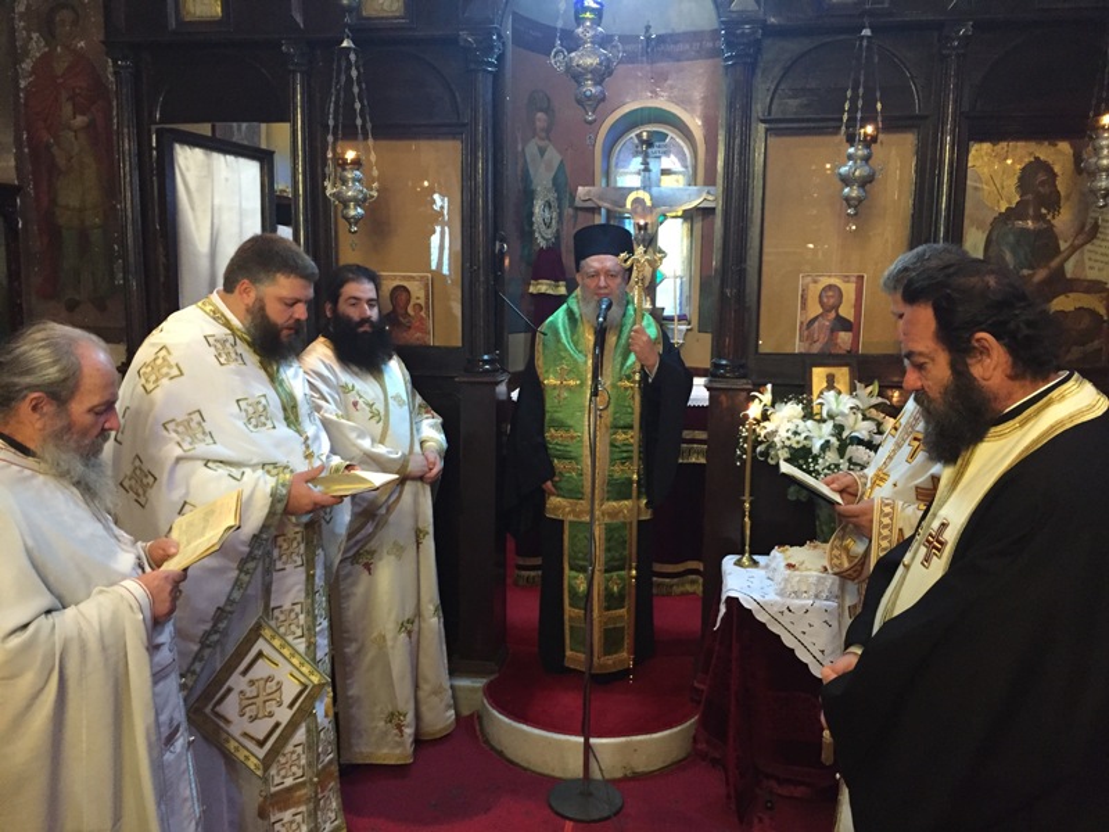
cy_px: 416
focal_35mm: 29
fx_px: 929
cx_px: 554
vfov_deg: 48.2
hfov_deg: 61.7
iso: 250
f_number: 2.2
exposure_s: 1/17
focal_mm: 4.15
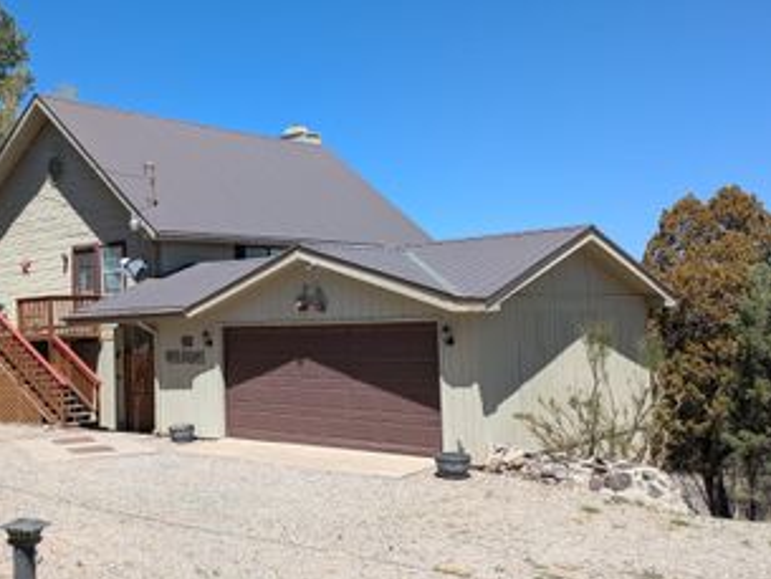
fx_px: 914
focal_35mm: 41
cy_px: 310
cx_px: 265
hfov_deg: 45.2
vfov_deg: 35.1
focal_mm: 5.43
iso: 45
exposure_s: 1/1776
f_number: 1.89
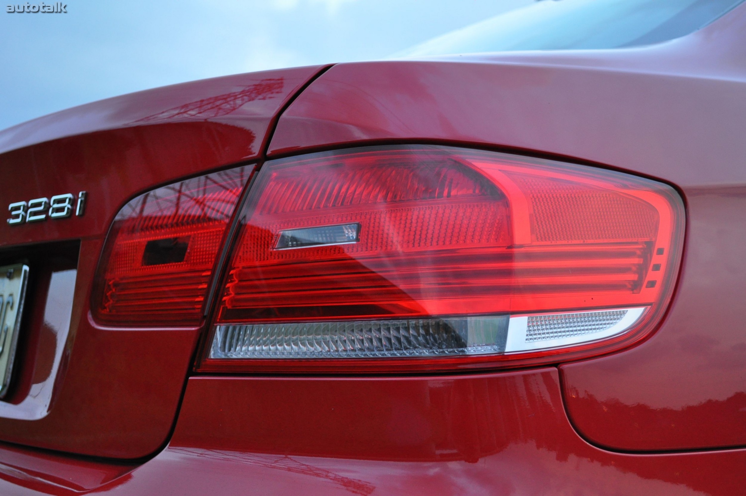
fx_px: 931
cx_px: 373
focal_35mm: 45
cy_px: 248
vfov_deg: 29.8
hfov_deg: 43.6
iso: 800
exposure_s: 1/30
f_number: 4.5
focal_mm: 30
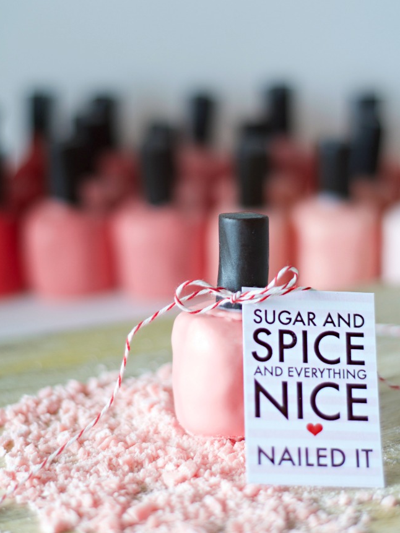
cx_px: 199
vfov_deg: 23.8
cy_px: 263
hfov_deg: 18.0
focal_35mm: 82
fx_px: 1263
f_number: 2.2
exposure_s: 1/200
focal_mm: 50
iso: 400
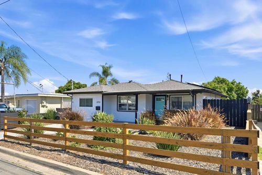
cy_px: 88
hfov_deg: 73.8
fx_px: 175
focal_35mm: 24
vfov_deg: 53.1
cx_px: 131
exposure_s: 1/250
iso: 100
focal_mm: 24
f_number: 8
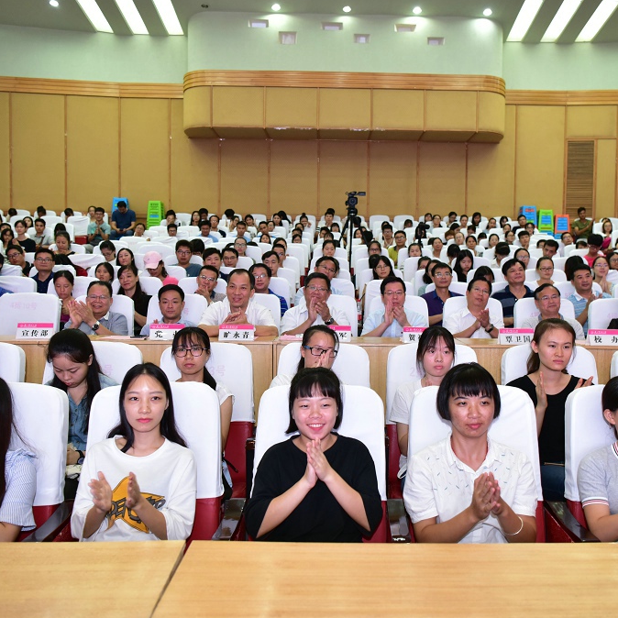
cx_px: 344
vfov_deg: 52.5
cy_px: 310
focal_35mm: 31
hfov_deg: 52.4
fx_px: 626
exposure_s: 1/100
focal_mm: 24
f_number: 3.2
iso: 1250
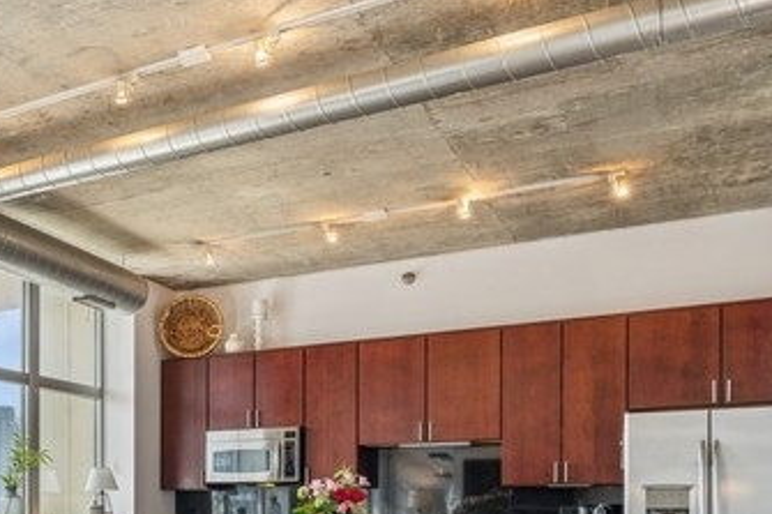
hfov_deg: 39.2
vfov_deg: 29.0
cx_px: -30
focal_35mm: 43
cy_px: 521
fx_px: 922
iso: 320
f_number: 8
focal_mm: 16
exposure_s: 1/125
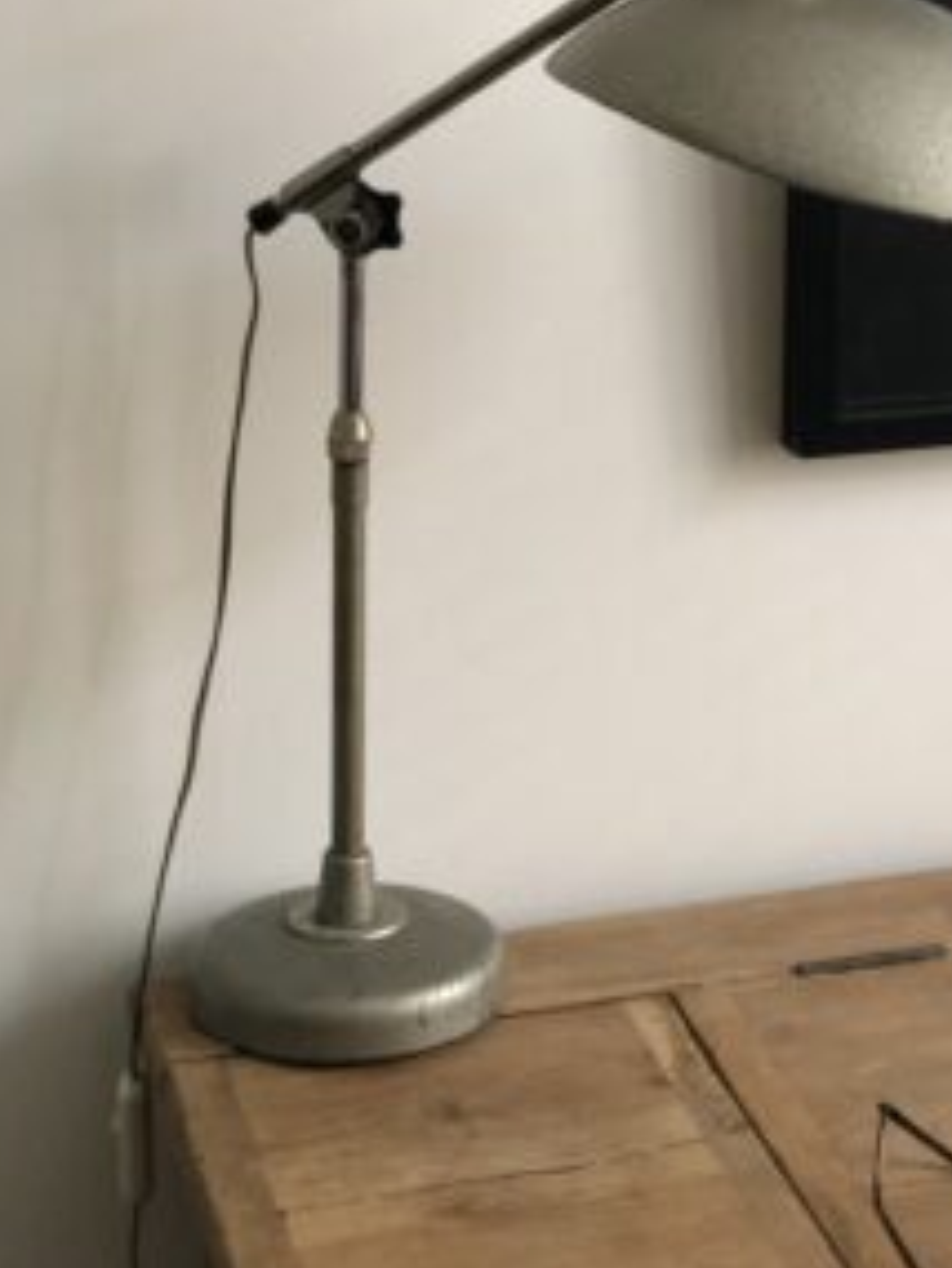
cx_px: 623
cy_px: 427
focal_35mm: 73
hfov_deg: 20.1
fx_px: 2675
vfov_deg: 26.5
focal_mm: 6
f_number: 2.4
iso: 160
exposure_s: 1/20
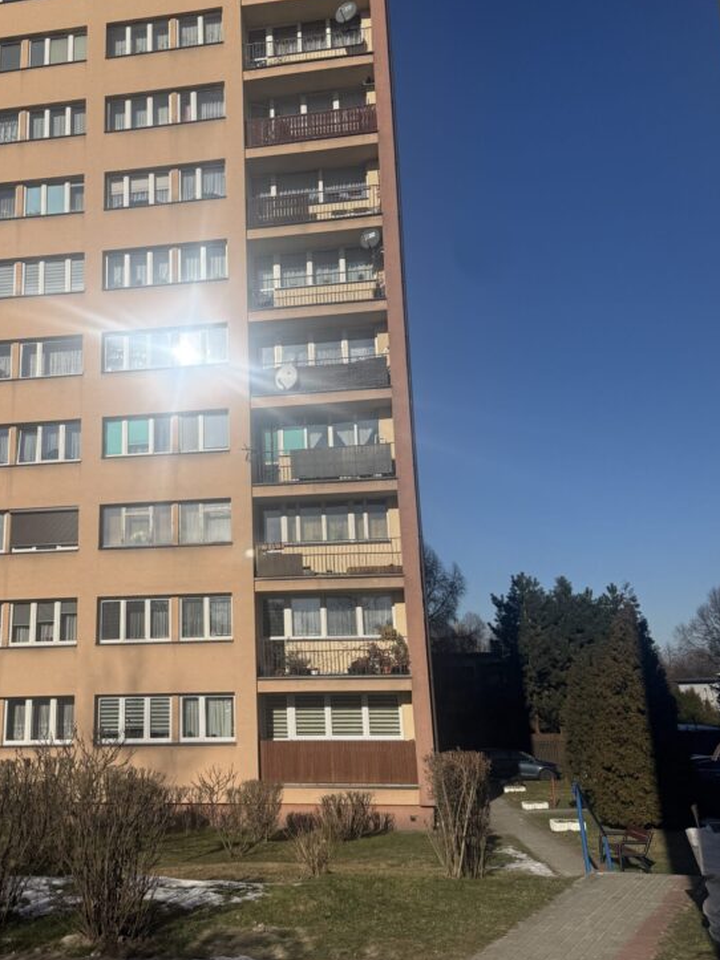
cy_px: 454
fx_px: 943
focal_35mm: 34
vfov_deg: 53.9
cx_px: 221
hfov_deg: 41.1
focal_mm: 6.76
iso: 80
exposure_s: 1/11905
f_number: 1.78
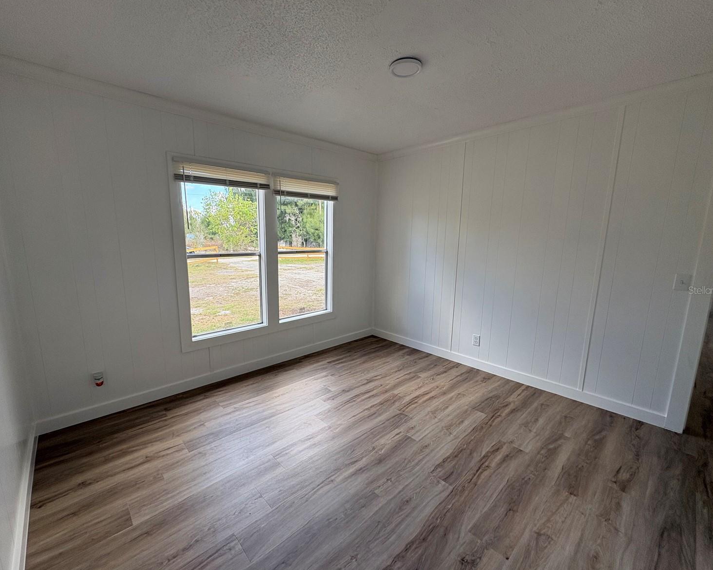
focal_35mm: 15
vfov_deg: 84.0
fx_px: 316
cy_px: 290
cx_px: 343
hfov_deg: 96.8
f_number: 2.2
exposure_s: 1/118
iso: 50
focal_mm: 2.22
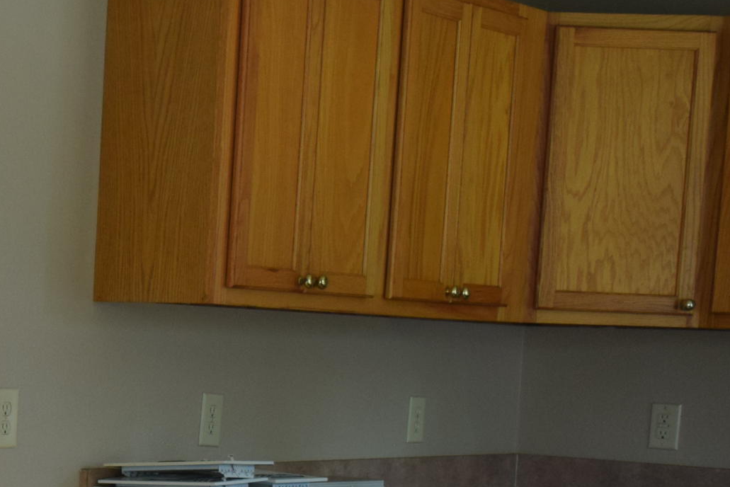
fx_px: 1947
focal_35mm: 96
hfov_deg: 19.5
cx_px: -234
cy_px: 522
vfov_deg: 14.0
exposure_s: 1/60
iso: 720
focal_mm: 22
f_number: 4
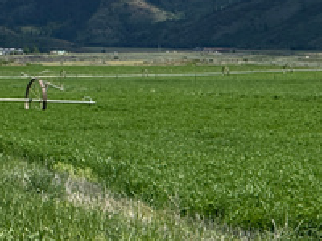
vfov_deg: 12.0
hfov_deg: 13.3
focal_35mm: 123
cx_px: -362
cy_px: 53
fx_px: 1144
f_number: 1.78
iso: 80
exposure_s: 1/5525
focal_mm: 6.86
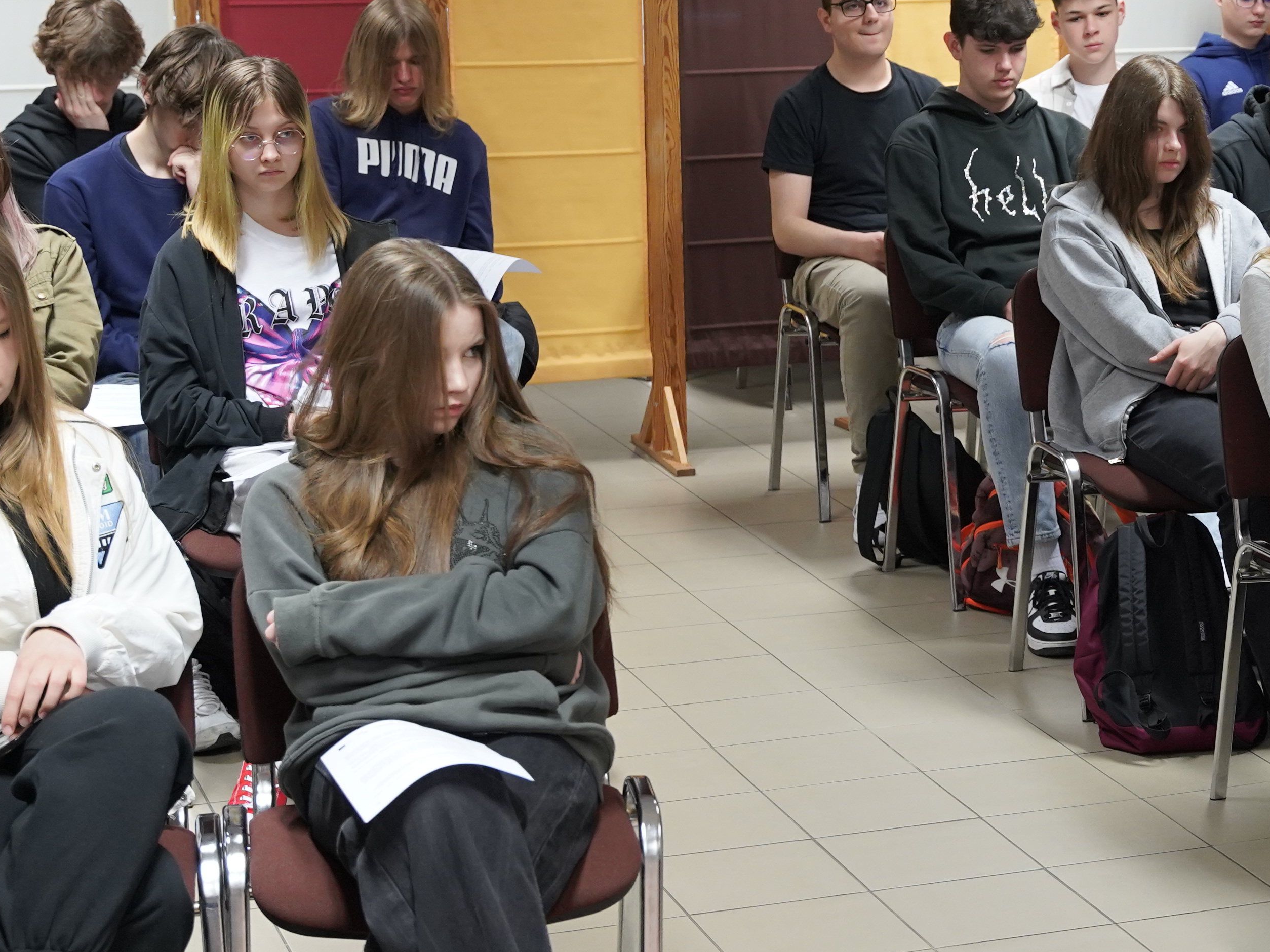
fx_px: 3434
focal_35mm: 94
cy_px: 371
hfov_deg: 20.5
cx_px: 1183
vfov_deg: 15.8
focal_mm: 40.7
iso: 1600
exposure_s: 1/160
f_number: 4
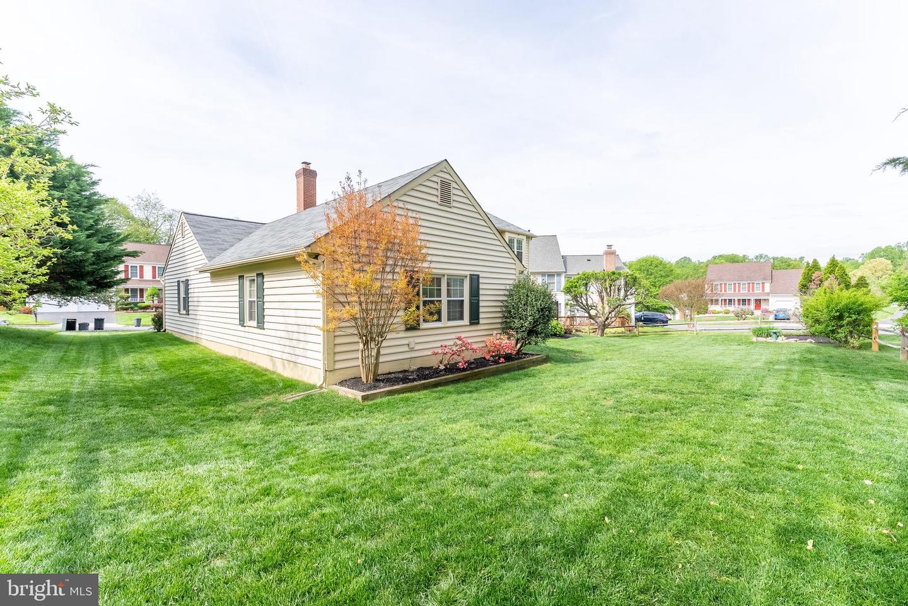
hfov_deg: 100.4
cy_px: 303
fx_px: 378
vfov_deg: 77.4
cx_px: 454
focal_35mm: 15
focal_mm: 15
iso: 100
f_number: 8
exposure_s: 1/640
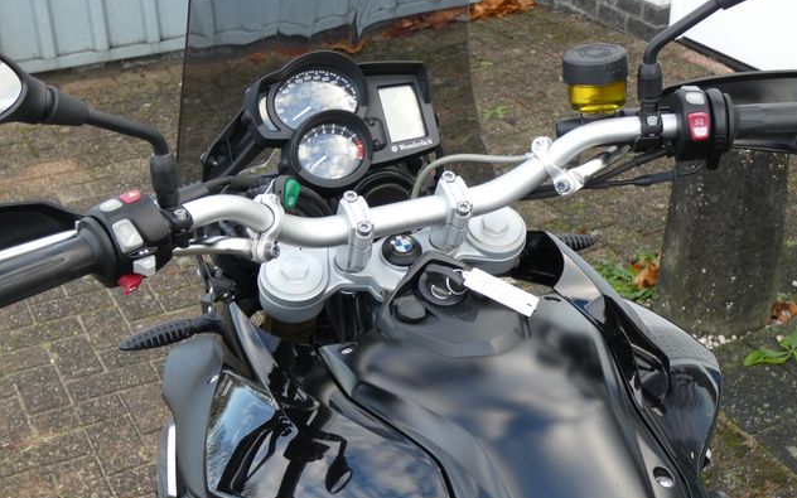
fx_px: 1282
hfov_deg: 34.5
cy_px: 295
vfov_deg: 22.0
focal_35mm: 59
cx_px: 402
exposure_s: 1/80
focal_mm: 9.9
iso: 200
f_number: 4
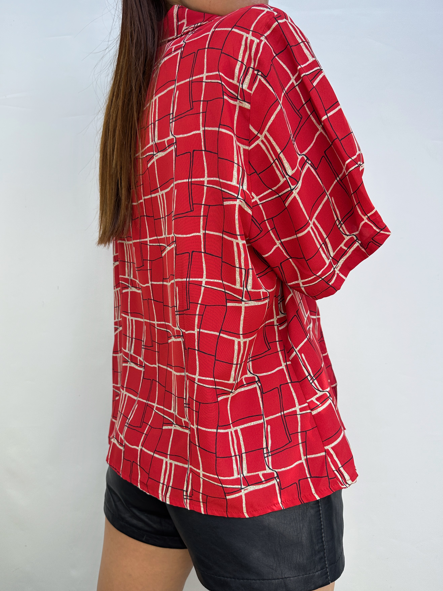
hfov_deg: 56.8
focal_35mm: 24
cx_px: 222
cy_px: 296
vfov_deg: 71.6
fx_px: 409
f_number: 1.78
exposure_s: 1/331
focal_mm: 6.86
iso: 80
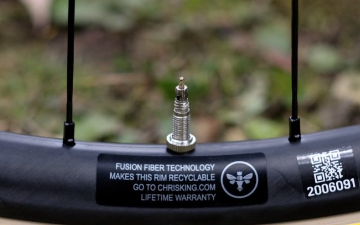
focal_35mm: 158
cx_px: 184
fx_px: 1550
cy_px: 150
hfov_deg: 13.2
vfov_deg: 8.3
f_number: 2
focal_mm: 56
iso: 1000
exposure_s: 1/1250
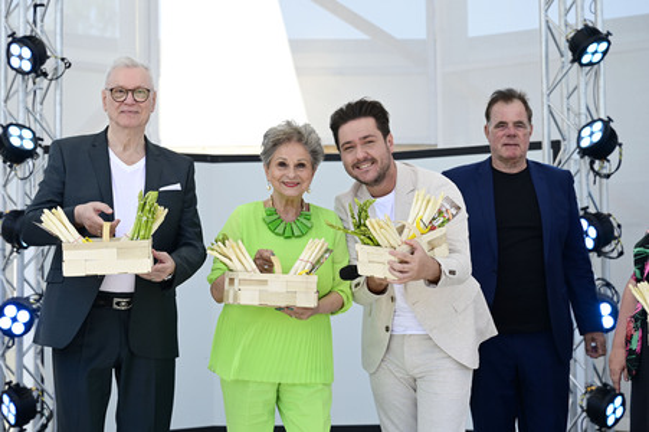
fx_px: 1261
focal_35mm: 70
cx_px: 324
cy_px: 216
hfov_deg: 28.9
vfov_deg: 19.4
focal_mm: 70
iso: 80
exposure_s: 1/200
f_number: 5
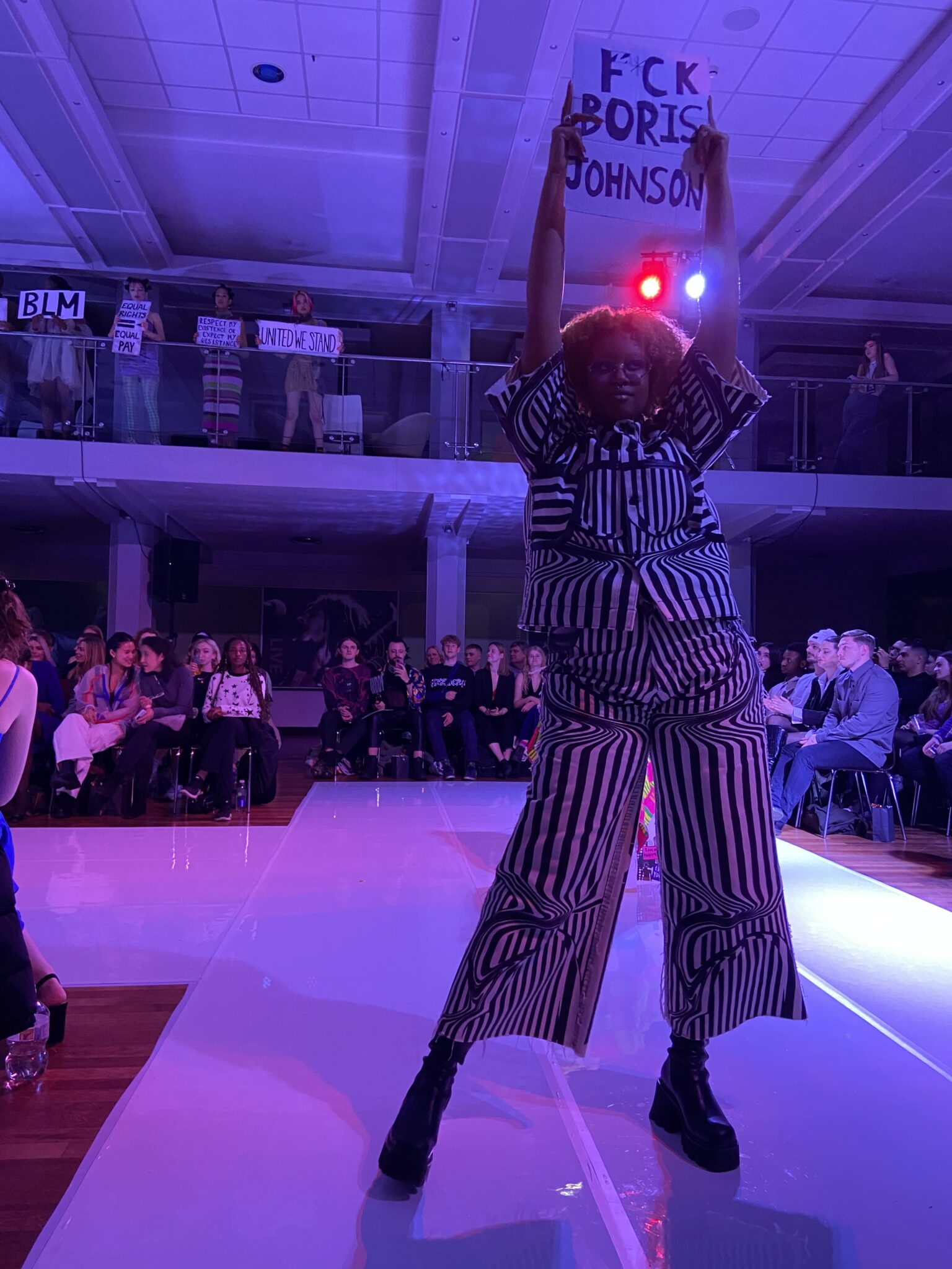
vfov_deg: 67.3
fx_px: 953
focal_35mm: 26
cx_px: 476
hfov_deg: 53.1
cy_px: 634
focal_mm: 4.25
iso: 400
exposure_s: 1/50
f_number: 1.8
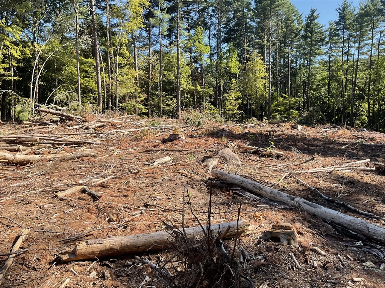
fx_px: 323
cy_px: 144
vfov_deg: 48.2
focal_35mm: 29
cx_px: 192
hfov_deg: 61.7
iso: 16
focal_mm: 3
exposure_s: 1/635
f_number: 1.8
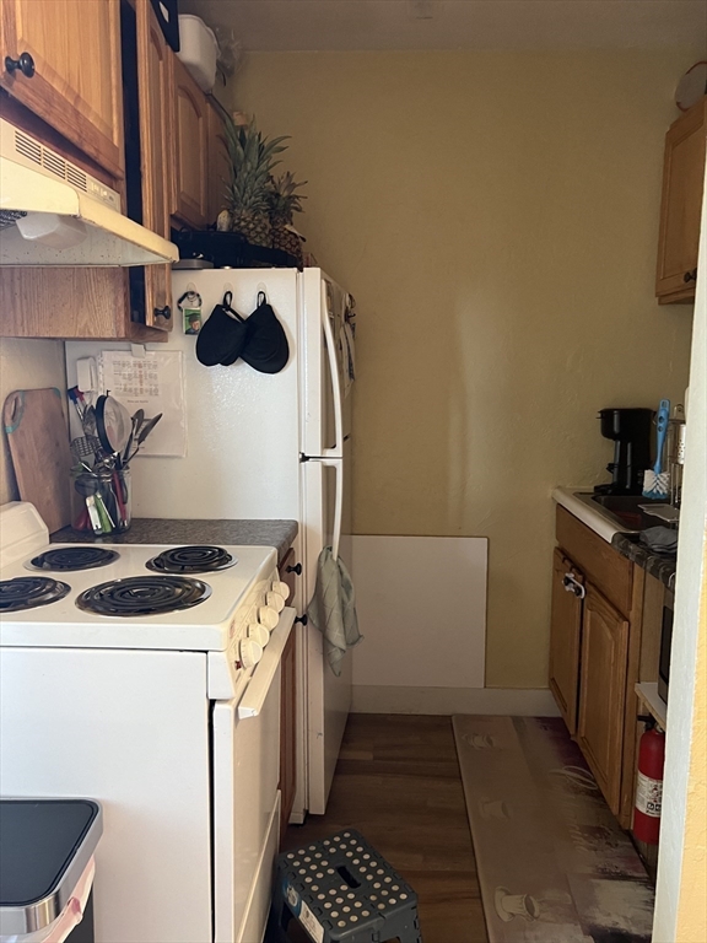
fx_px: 708
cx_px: 354
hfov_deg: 53.1
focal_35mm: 26
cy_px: 472
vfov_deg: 67.3
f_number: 1.5
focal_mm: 5.7
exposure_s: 1/60
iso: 500
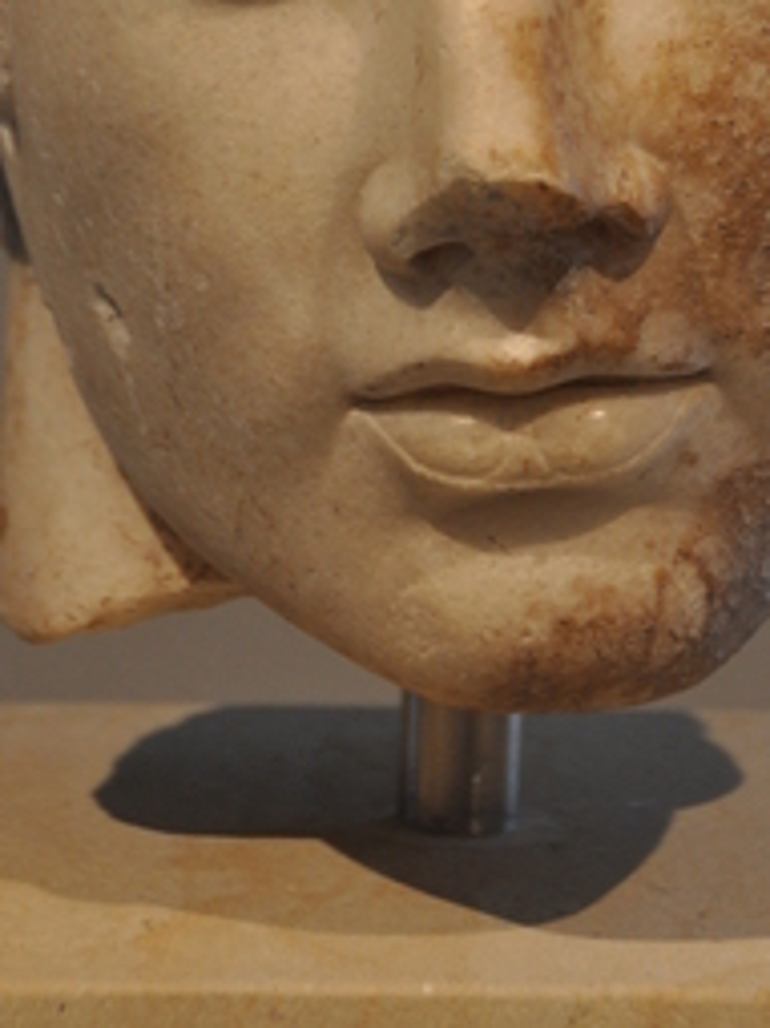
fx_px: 9113
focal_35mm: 307
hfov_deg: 4.8
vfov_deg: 6.4
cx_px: 462
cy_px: -242
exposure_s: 1/100
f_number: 5
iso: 500
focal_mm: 82
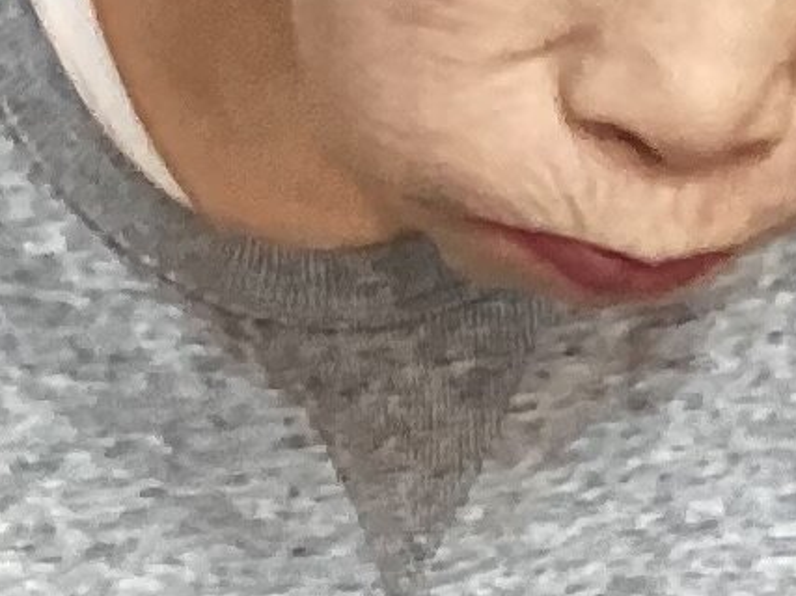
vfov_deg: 5.9
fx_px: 5448
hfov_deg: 8.4
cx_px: 447
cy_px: 1659
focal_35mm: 237
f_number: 2.4
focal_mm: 3.3
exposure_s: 1/60
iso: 160
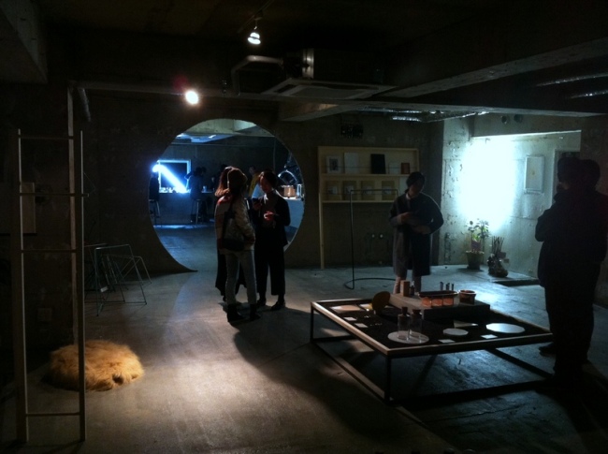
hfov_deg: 52.7
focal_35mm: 35
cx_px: 304
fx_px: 614
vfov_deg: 40.6
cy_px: 227
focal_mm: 3.85
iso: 250
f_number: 2.8
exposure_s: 1/15
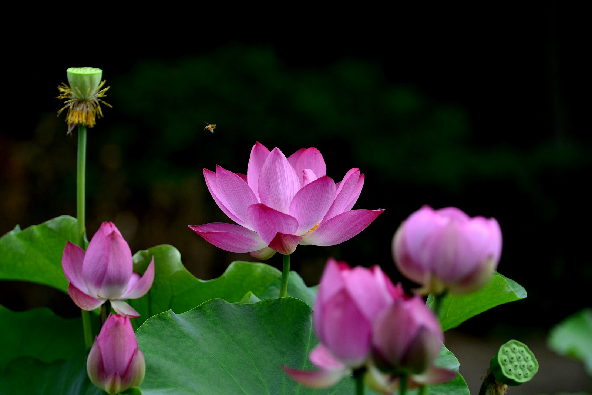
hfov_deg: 10.2
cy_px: 198
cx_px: 296
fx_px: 3330
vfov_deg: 6.8
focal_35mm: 202
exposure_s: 1/1250
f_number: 2.8
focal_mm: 135
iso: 200
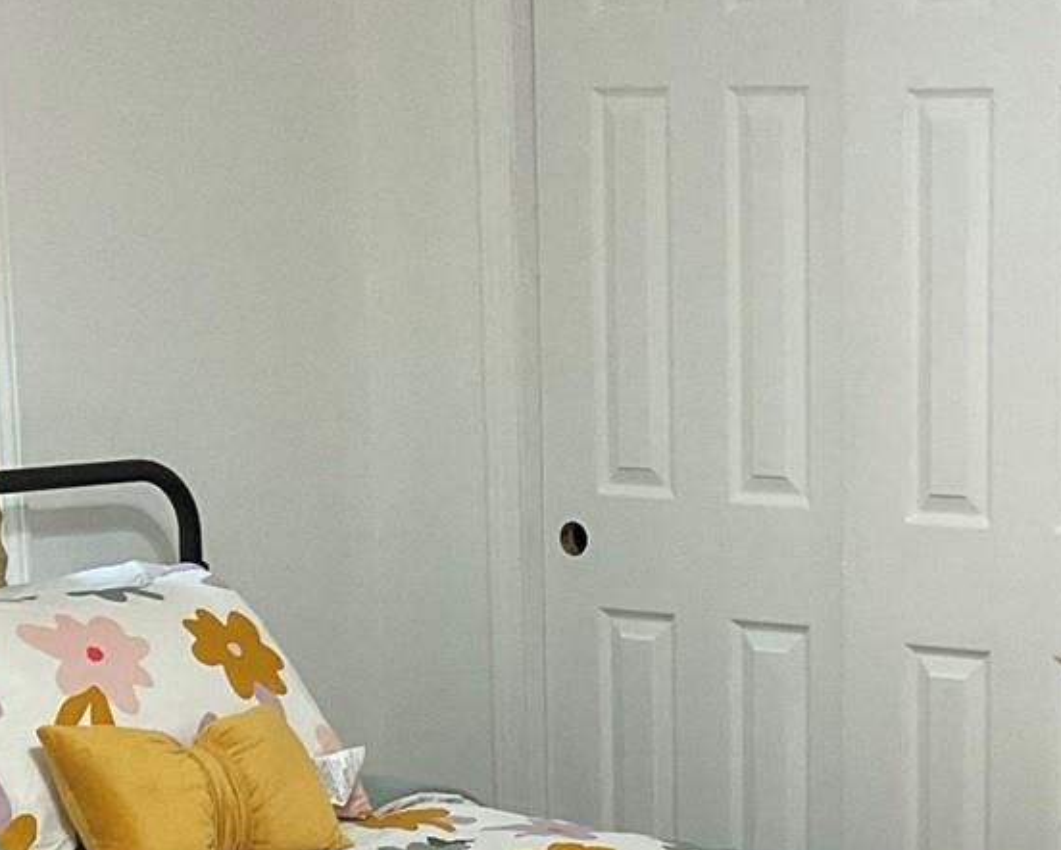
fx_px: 3298
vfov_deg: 14.4
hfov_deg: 18.0
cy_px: 850
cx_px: 963
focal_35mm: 105
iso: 100
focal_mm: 3
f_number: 1.8
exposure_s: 1/60
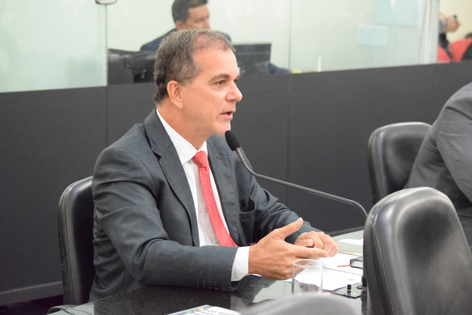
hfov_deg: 21.9
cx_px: 236
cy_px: 158
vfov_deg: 14.7
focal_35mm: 93
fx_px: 1219
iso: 12800
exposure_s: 1/100
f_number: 4.5
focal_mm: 62
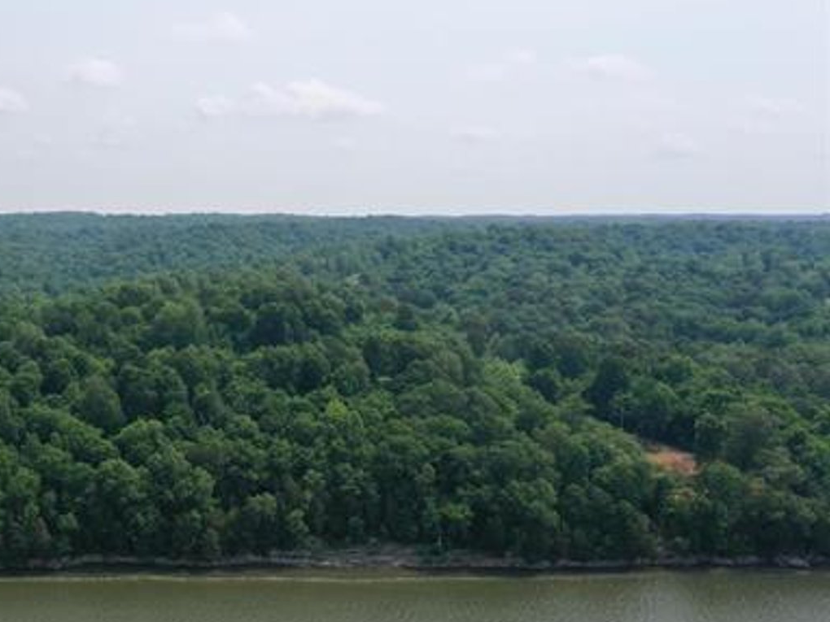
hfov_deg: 39.9
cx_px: 137
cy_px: 404
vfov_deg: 32.0
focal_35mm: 45
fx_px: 1079
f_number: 6.3
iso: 100
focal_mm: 10.26
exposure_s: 1/500
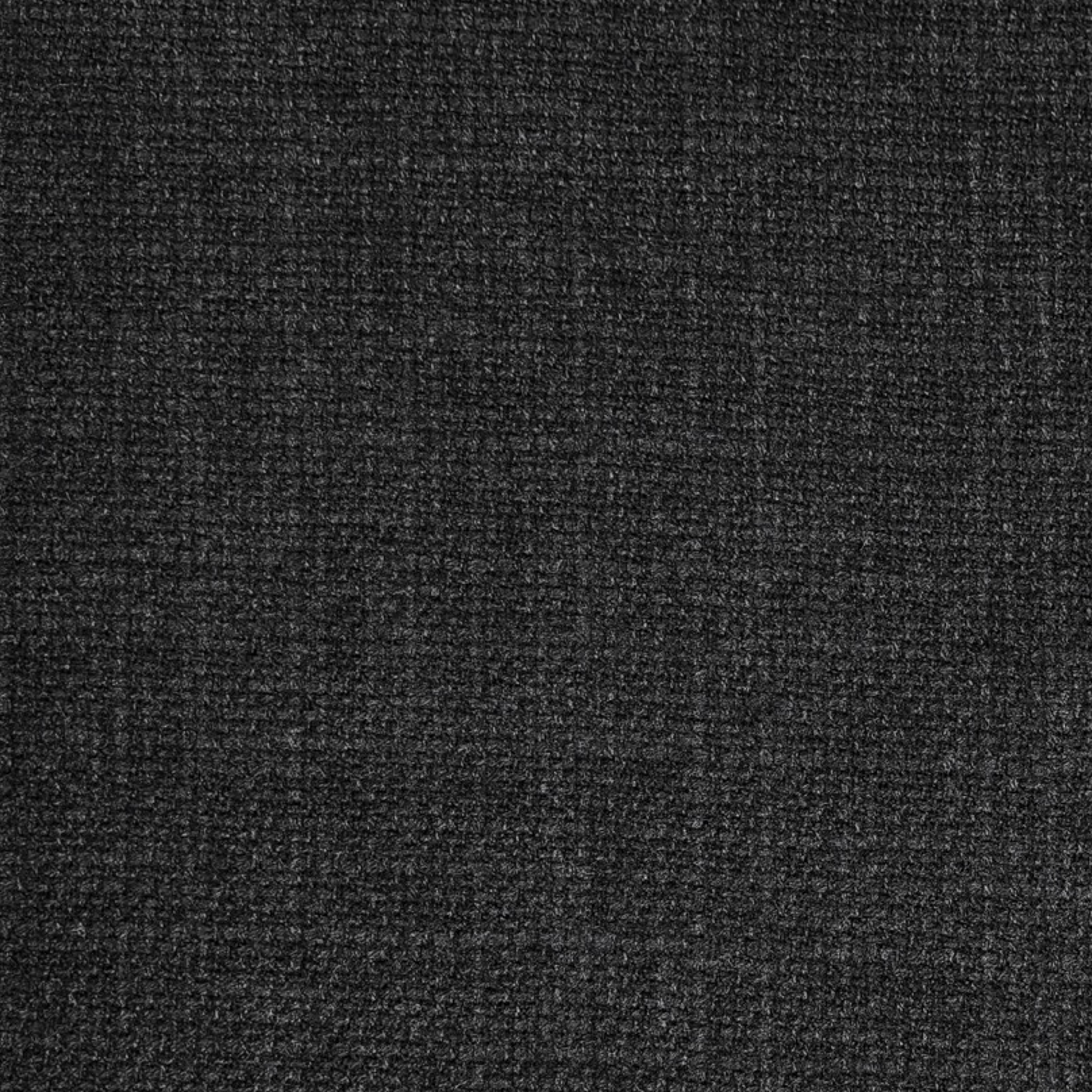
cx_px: 753
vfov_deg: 17.7
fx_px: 3498
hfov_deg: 17.7
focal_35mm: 98
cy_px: 523
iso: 846
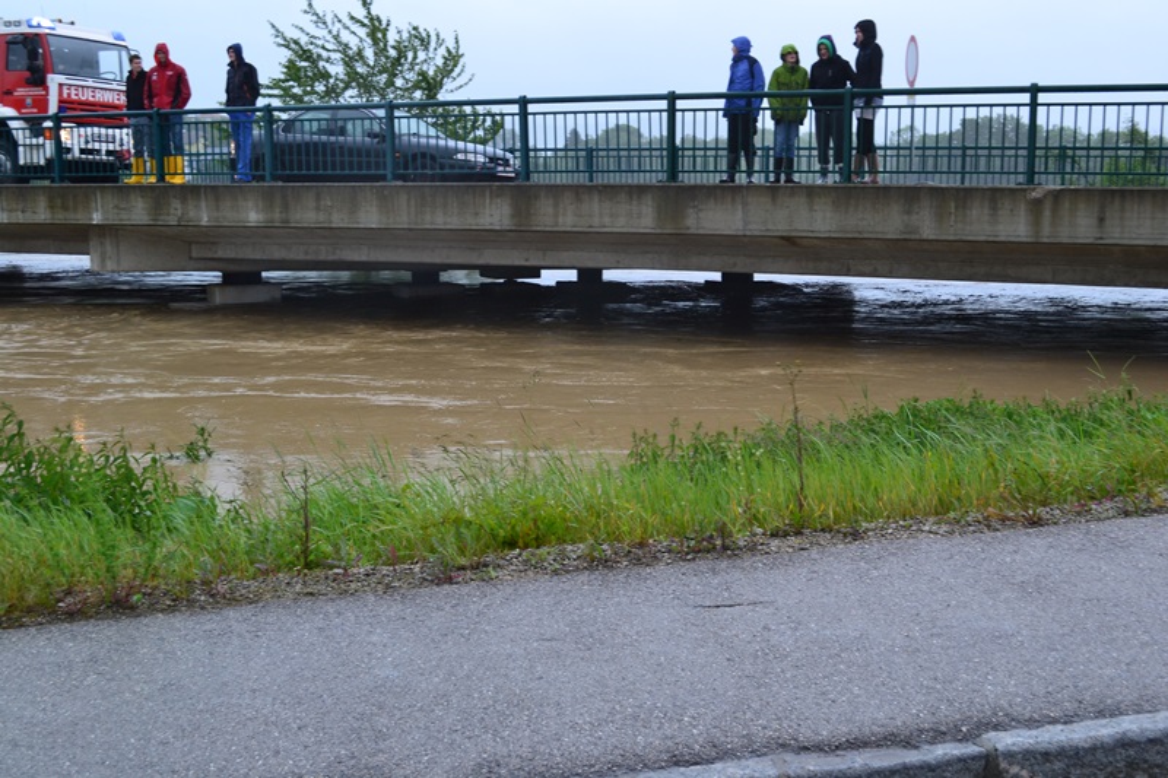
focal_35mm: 42
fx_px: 1362
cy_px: 389
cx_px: 584
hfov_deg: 46.4
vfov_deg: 31.9
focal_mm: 28
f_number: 6.3
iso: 400
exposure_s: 1/20
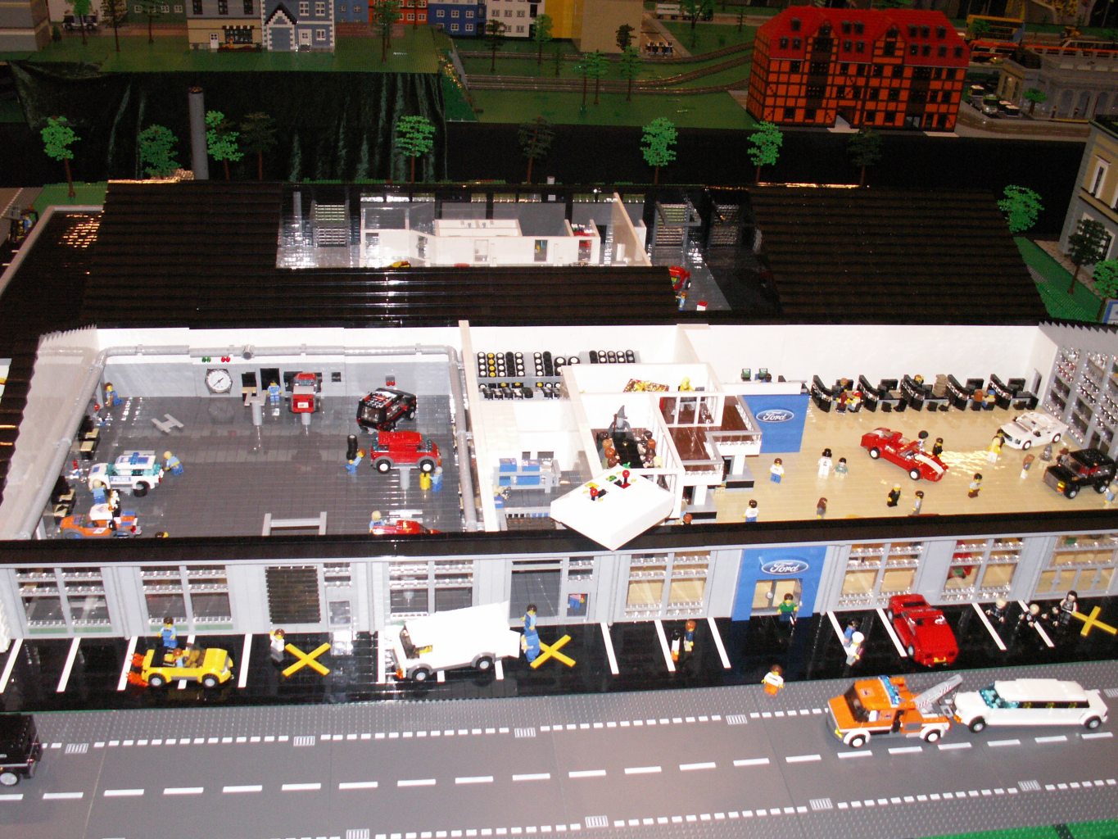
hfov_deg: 52.6
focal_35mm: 35
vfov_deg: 40.7
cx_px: 559
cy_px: 420
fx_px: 1131
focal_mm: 5.86
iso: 160
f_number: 2.8
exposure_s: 1/80
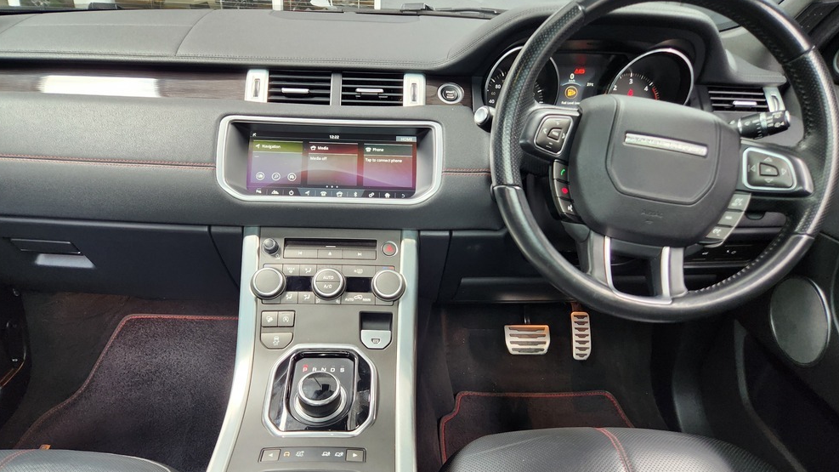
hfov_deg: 71.9
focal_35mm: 26
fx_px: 578
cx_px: 410
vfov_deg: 44.1
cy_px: 287
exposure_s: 1/100
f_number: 1.8
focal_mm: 5.4
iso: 200
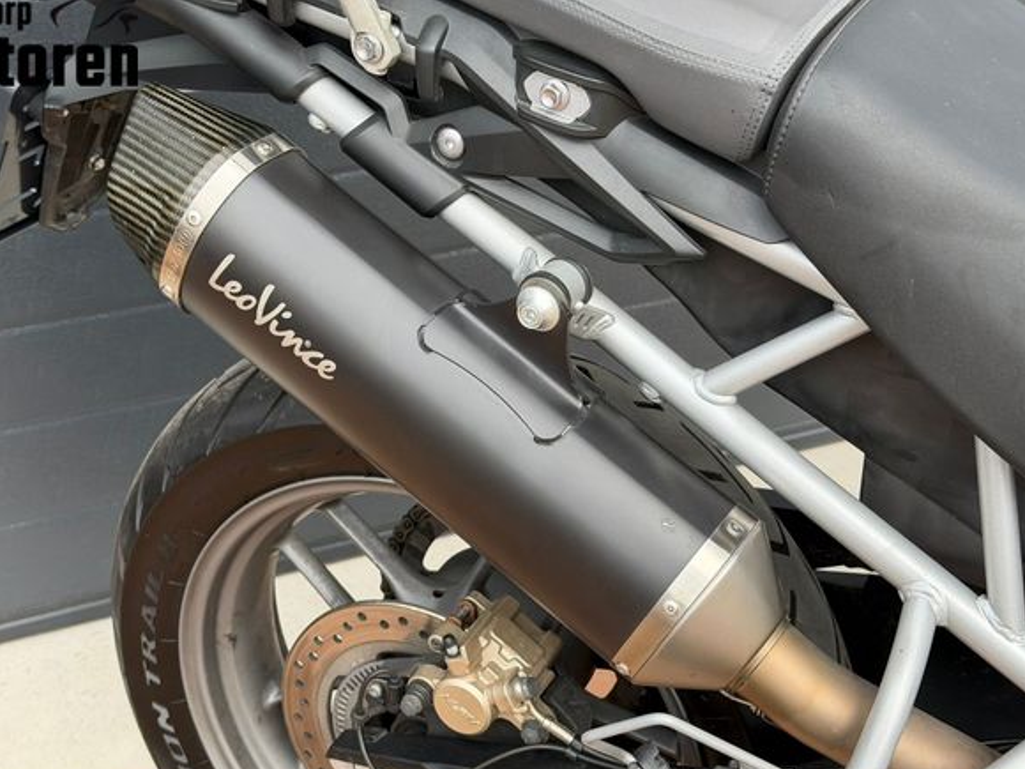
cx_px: 477
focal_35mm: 53
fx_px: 1569
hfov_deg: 36.2
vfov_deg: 27.5
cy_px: 392
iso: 80
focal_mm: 6.76
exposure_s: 1/657
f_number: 1.78
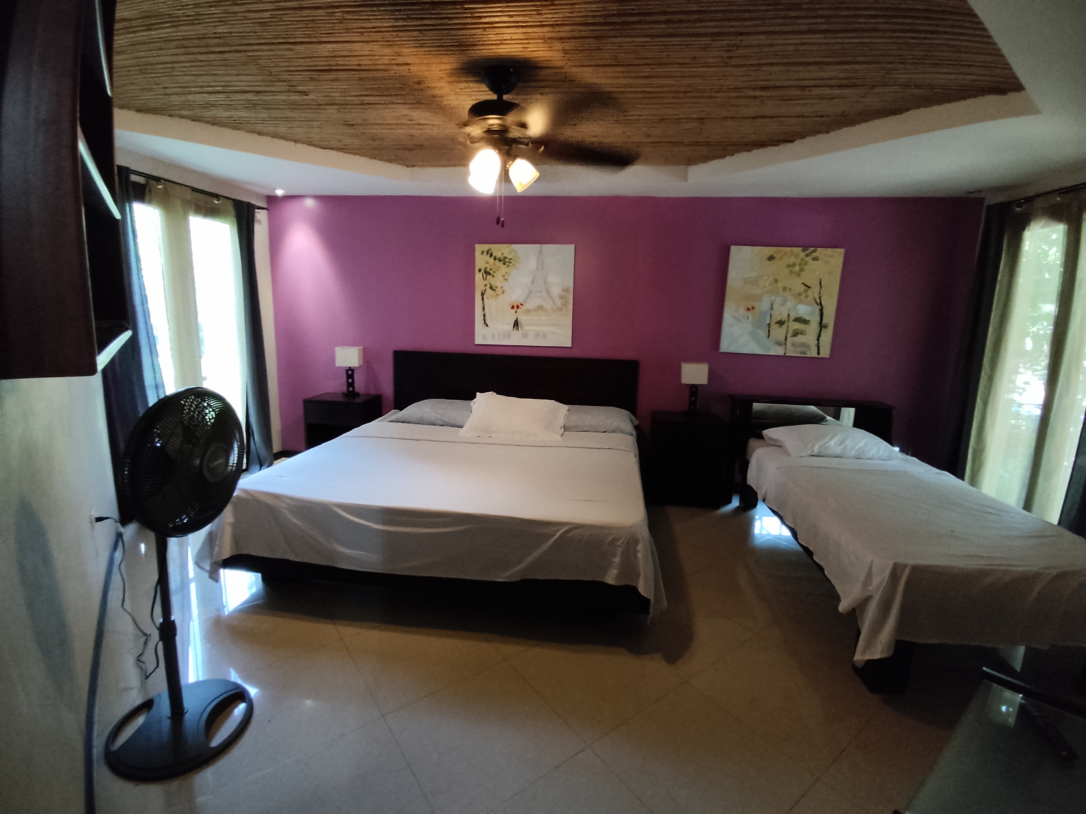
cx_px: 543
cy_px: 407
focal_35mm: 15
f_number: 2.2
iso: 299
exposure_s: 1/25
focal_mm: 1.6
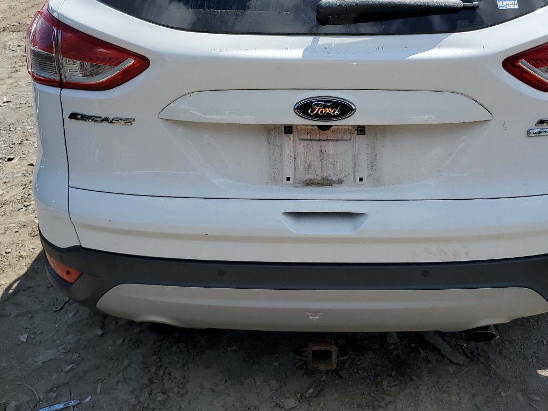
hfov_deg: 46.7
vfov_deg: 35.1
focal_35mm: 40
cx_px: 311
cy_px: 95
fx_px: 633
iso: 50
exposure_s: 1/3333
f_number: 1.5
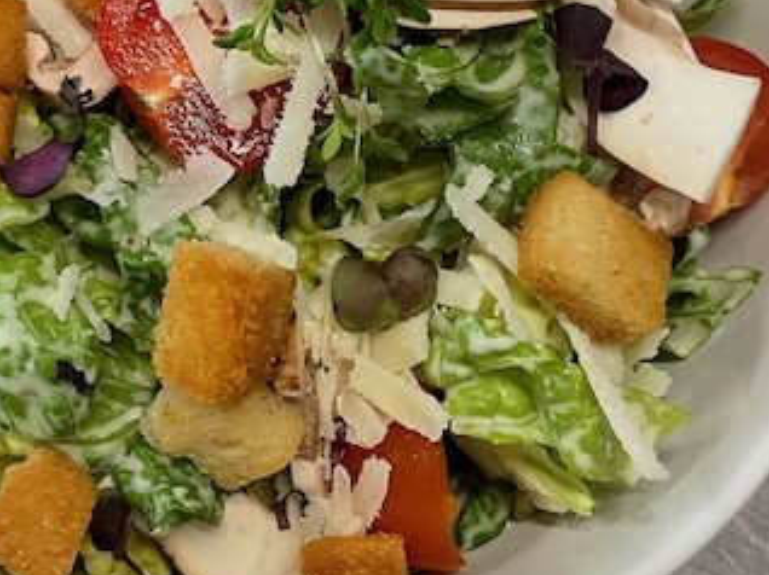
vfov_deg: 20.0
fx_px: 1620
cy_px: 174
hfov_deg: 26.4
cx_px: 208
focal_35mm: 73
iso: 80
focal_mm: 3
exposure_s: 1/60
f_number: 1.8
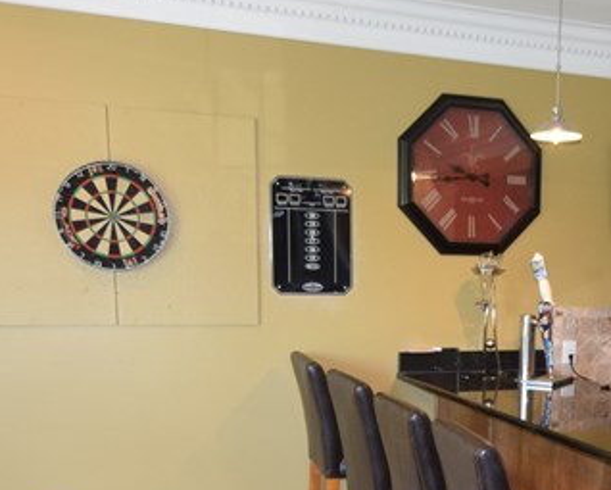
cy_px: 438
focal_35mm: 48
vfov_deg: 30.2
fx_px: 869
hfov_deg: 37.4
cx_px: 486
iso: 800
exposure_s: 1/60
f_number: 3.5
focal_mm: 10
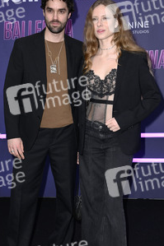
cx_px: 73
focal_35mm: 83
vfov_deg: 24.5
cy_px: 137
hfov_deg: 16.4
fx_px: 568
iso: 320
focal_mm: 62
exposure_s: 1/250
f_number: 5.6
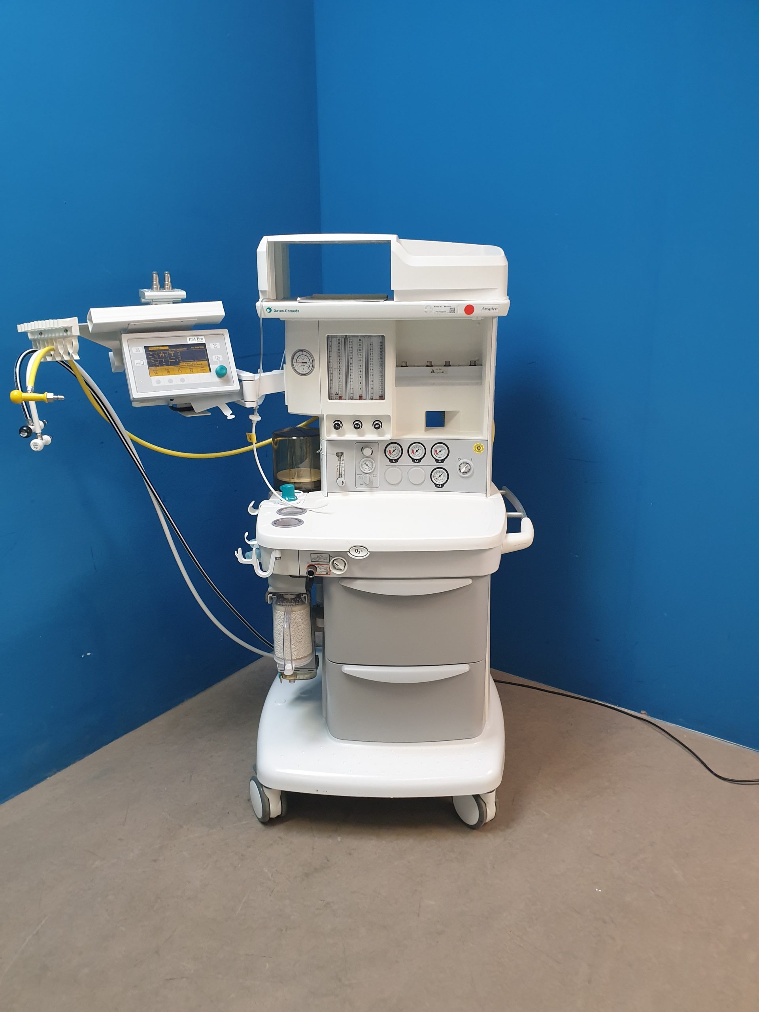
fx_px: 760
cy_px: 506
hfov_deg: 53.1
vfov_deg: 67.3
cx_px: 380
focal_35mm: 26
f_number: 2.4
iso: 200
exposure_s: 1/50
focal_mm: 4.3
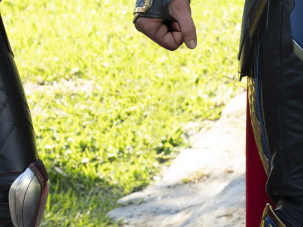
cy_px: -172
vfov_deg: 4.3
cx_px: 205
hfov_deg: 5.8
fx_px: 2986
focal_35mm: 341
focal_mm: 70
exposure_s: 1/400
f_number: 7.1
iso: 800
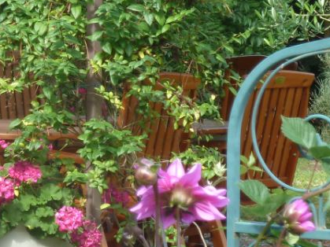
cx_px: -45
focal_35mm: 298
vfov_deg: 5.0
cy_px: 127
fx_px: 2840
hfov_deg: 6.6
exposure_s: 1/80
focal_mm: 17
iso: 80
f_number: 4.3
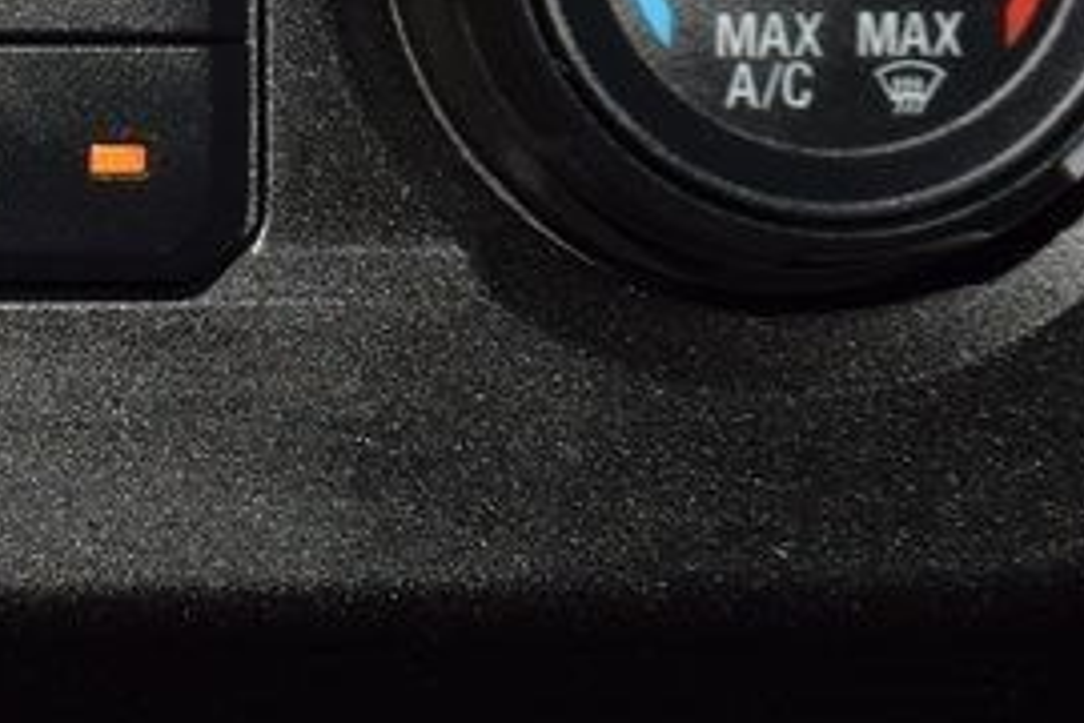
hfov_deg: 7.7
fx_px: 7888
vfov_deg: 5.2
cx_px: -622
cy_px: -123
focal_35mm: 262
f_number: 8
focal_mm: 46
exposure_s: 1/60
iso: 100
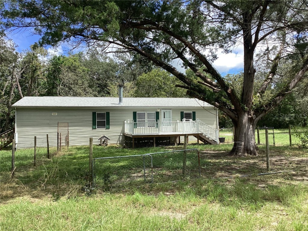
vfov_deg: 45.4
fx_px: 276
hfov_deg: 58.4
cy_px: 116
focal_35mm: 31
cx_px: 154
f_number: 2.4
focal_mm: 3.3
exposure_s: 1/831
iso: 25
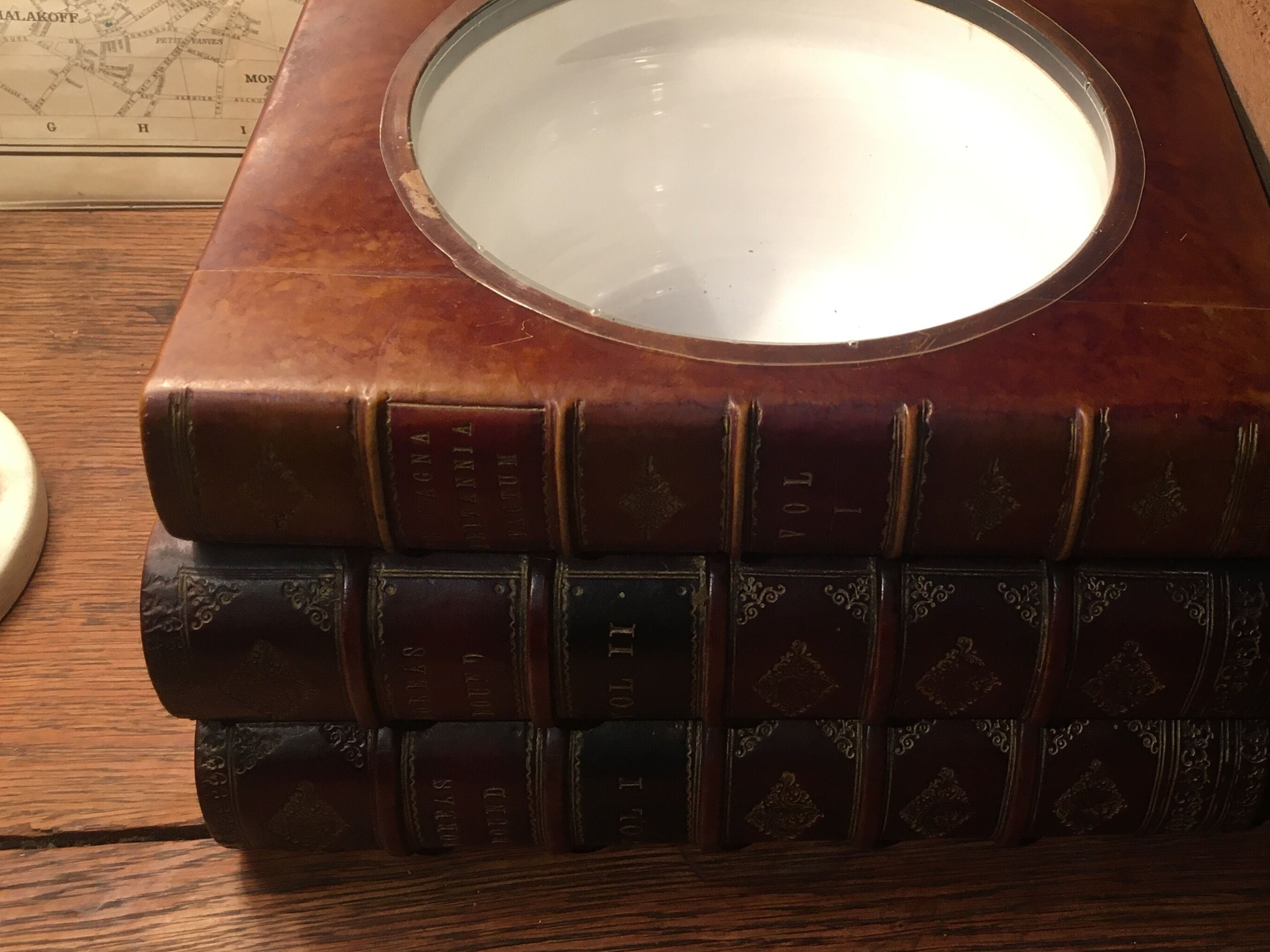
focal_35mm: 43
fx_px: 1578
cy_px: 370
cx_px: 906
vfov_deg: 33.5
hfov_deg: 42.9
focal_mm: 4.15
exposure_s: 1/33
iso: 100
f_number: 2.2
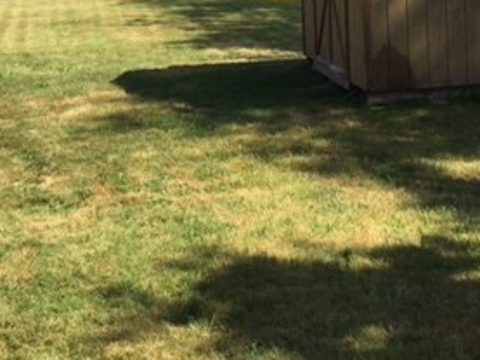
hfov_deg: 28.5
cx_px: 369
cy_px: -50
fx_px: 929
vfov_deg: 20.7
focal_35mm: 67
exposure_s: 1/1319
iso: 32
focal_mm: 4.15
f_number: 2.2
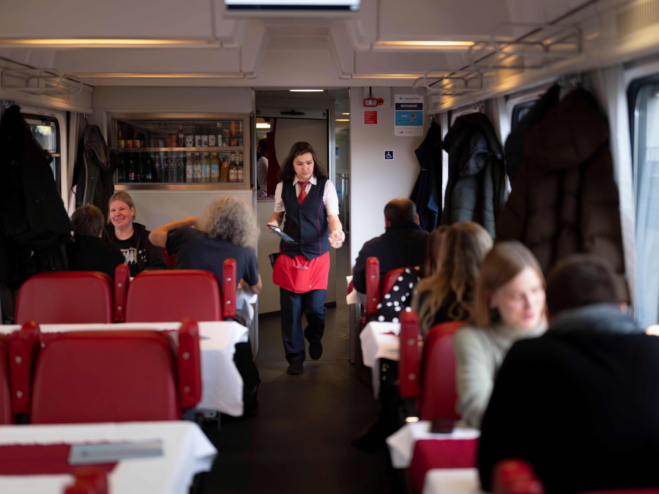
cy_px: 244
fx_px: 1047
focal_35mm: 55
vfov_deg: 26.6
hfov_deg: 34.9
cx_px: 358
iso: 200
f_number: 1.4
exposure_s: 1/80
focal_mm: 50
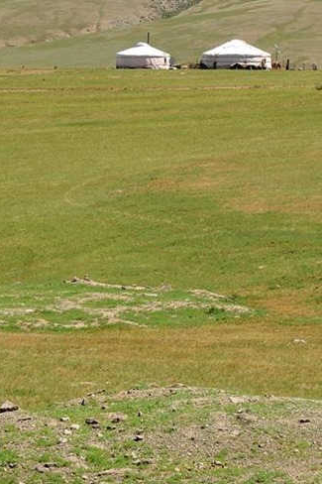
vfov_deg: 9.4
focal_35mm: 220
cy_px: 234
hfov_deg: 6.2
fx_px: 2954
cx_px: 171
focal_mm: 70
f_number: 11
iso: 200
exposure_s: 1/250
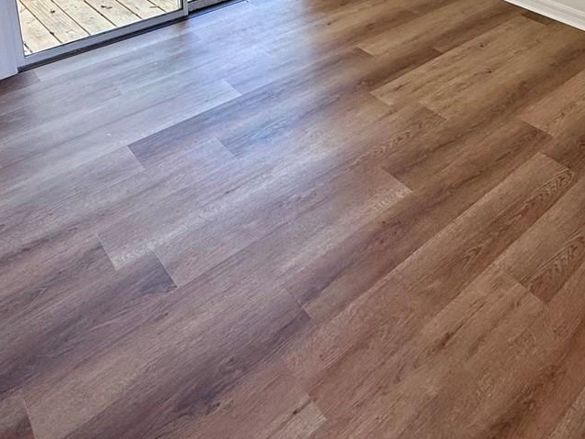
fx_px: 591
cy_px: -105
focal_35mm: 35
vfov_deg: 32.5
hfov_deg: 52.3
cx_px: 346
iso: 50
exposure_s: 1/120
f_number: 2.2
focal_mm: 2.22
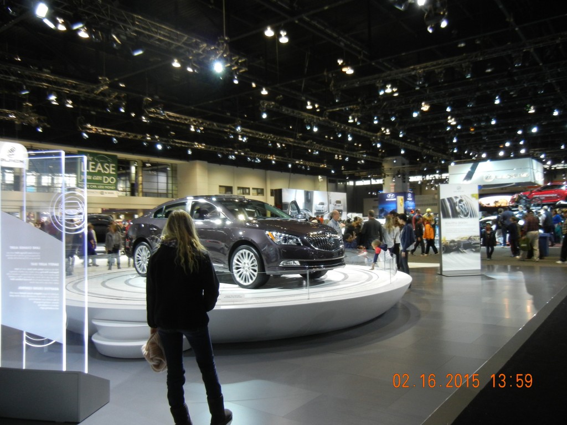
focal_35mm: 30
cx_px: 284
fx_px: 491
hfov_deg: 60.0
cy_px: 212
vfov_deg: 46.8
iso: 384
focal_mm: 5.4
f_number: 3.5
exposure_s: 1/60
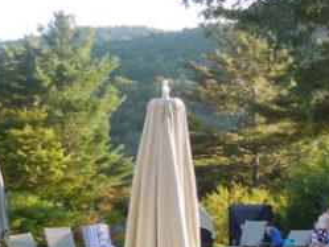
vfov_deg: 14.0
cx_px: 492
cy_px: 197
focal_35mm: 105
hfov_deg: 17.0
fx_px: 998
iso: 125
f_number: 3.4
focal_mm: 6.1
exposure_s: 1/160
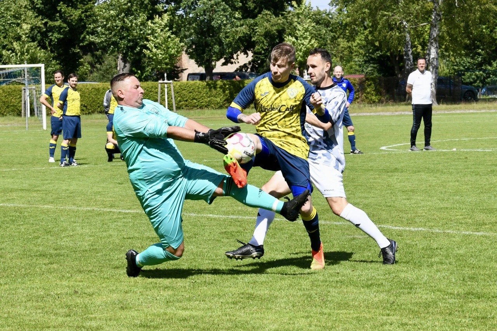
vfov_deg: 11.0
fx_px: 1725
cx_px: 248
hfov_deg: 16.4
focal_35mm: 125
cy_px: 166
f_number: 14
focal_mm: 125
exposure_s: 1/1600
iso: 2000
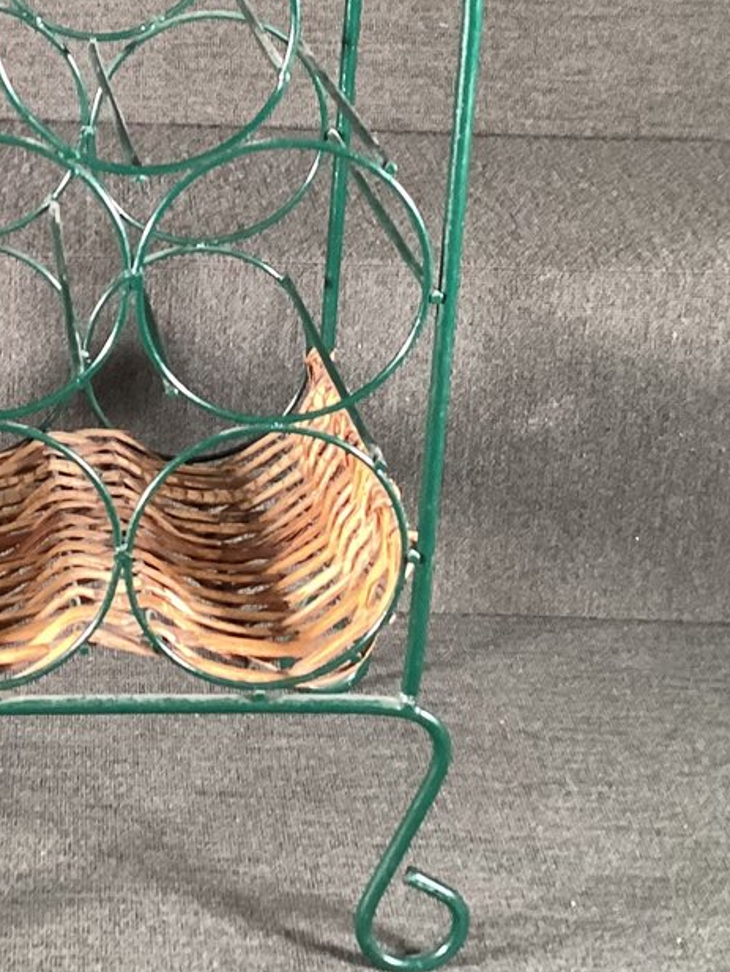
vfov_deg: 25.4
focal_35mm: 76
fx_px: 2136
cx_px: 75
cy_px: 245
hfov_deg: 19.1
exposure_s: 1/50
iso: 160
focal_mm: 3.3
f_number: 2.4
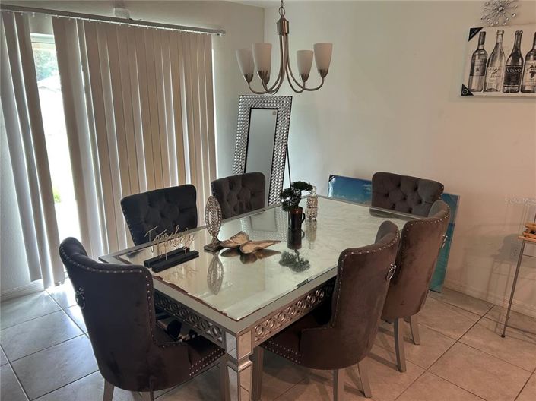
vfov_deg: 53.0
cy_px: 200
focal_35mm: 26
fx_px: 402
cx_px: 268
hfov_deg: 67.3
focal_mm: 5.7
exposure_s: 1/60
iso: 100
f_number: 1.5
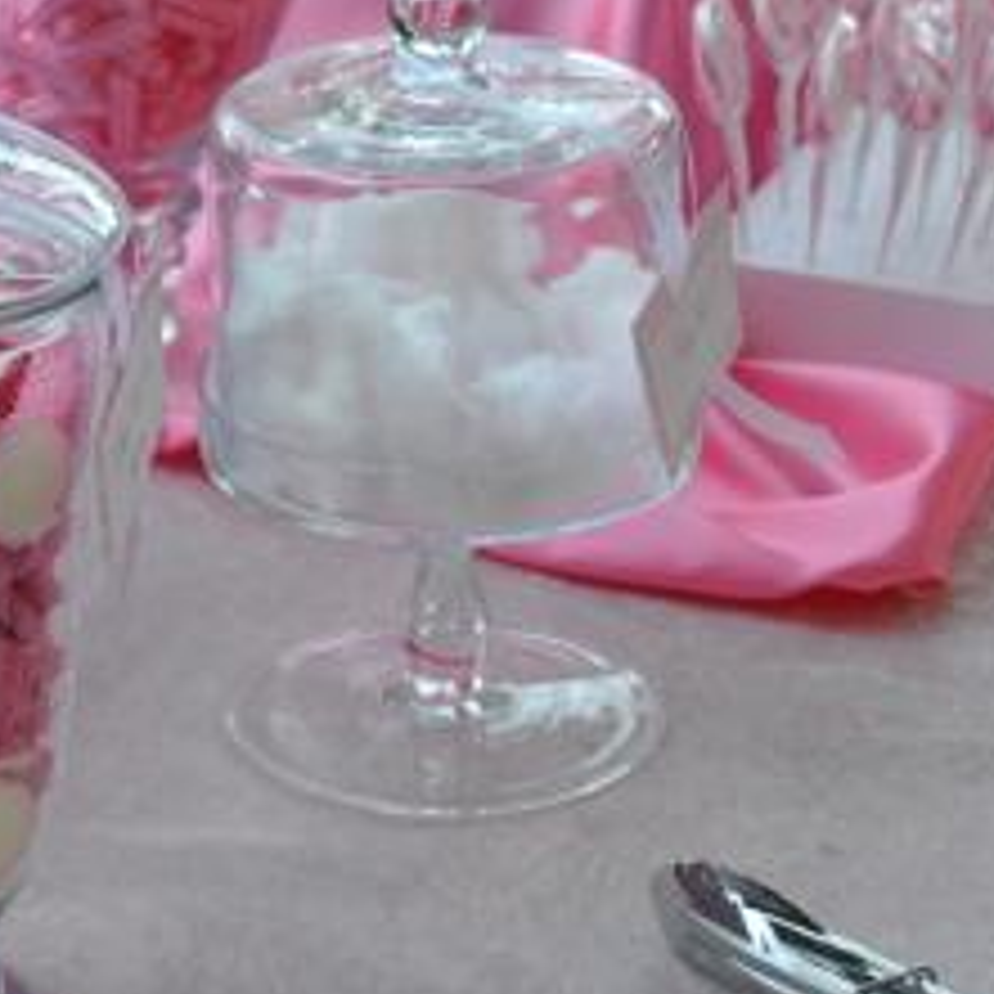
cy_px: 112
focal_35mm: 120
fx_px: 3898
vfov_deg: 14.4
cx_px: -54
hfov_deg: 14.3
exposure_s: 1/30
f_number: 4.2
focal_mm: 26
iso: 220
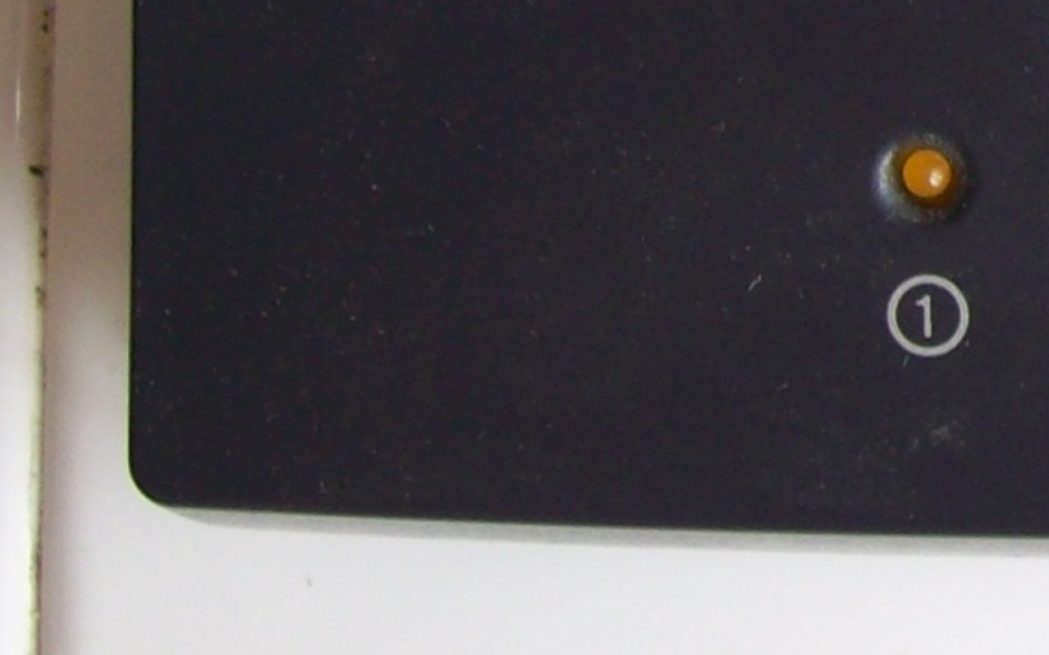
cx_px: 1469
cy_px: -142
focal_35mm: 131
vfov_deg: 9.8
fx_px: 3745
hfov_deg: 15.0
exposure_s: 1/66
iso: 80
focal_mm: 6
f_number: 2.7
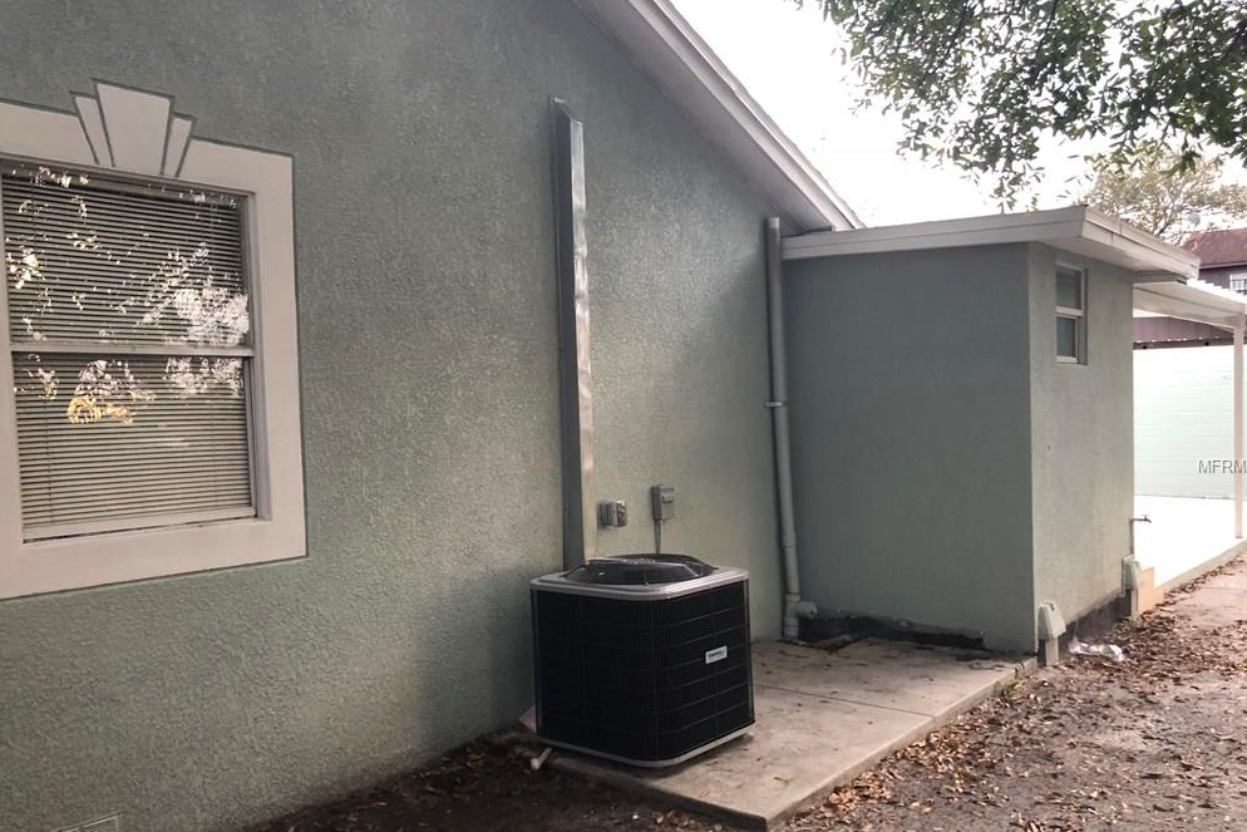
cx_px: 630
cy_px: 466
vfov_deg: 43.5
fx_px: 1039
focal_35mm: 30
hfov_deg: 61.9
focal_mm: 3.99
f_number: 1.8
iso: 40
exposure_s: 1/21
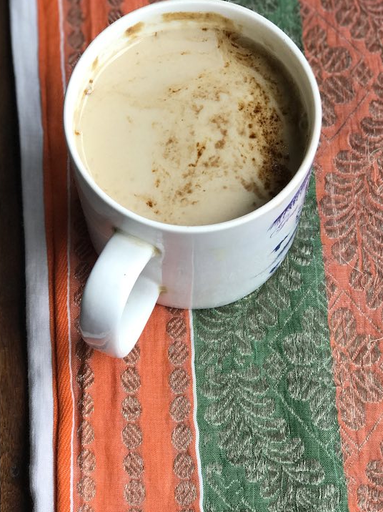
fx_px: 1255
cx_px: 209
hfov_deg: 17.3
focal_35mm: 85
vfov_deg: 23.0
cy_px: 231
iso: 50
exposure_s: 1/50
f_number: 2.8
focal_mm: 6.6
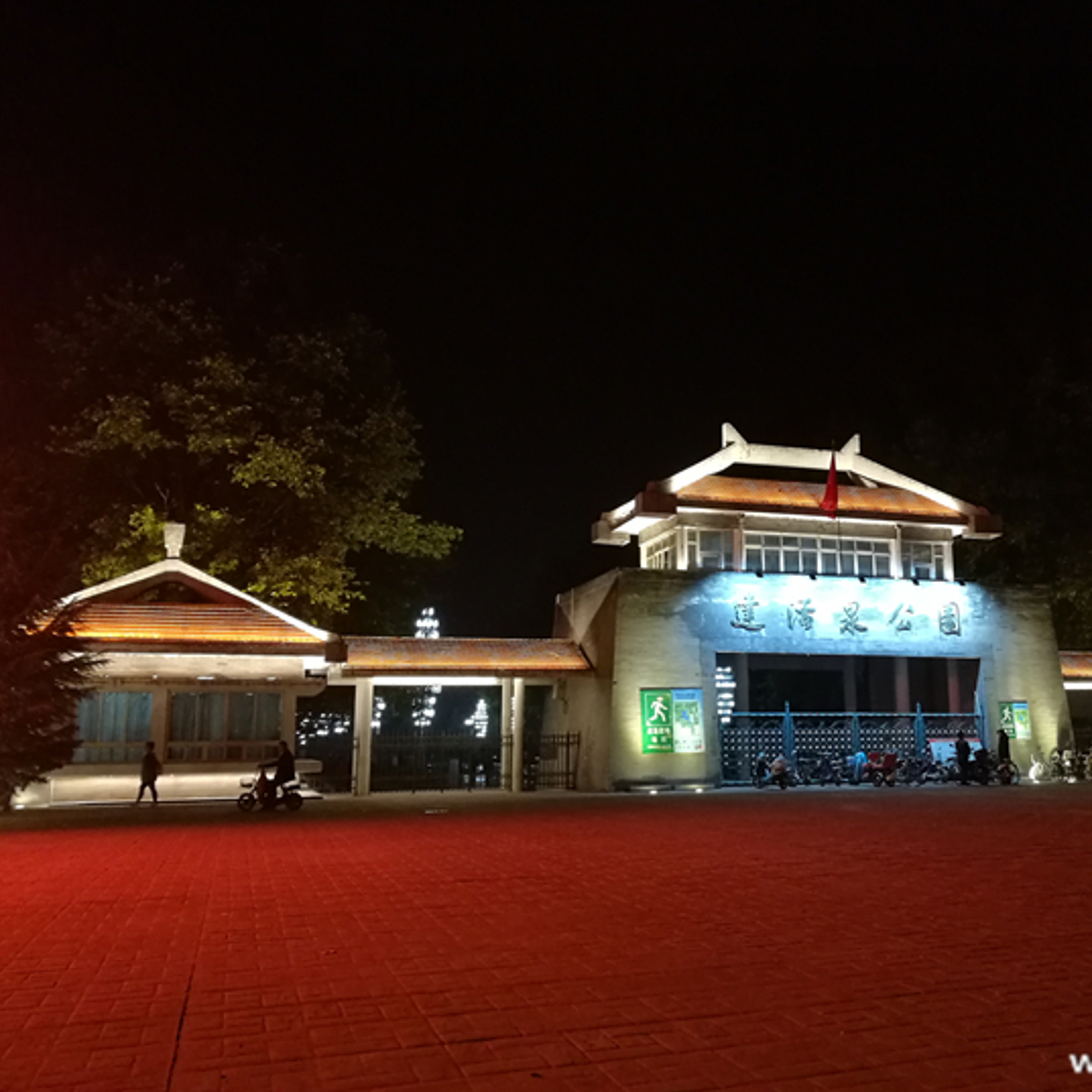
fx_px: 1142
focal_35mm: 32
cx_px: 689
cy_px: 545
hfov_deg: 50.5
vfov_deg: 51.1
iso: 500
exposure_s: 1/20
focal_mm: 4.5
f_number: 2.2
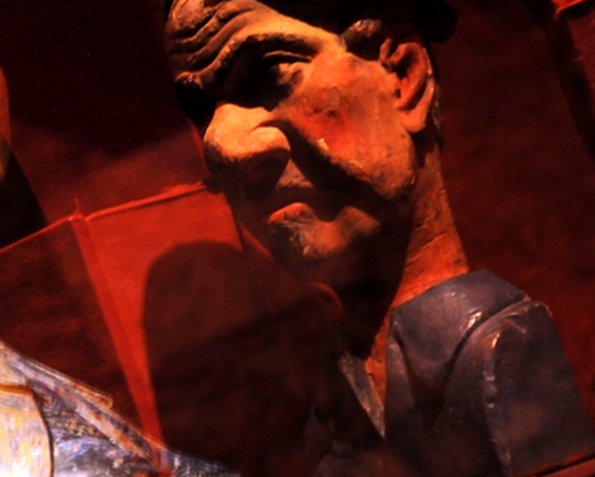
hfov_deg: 12.6
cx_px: 32
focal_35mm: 152
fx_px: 2677
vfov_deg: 10.2
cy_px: 197
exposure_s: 1/25
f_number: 4.5
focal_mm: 55
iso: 1600
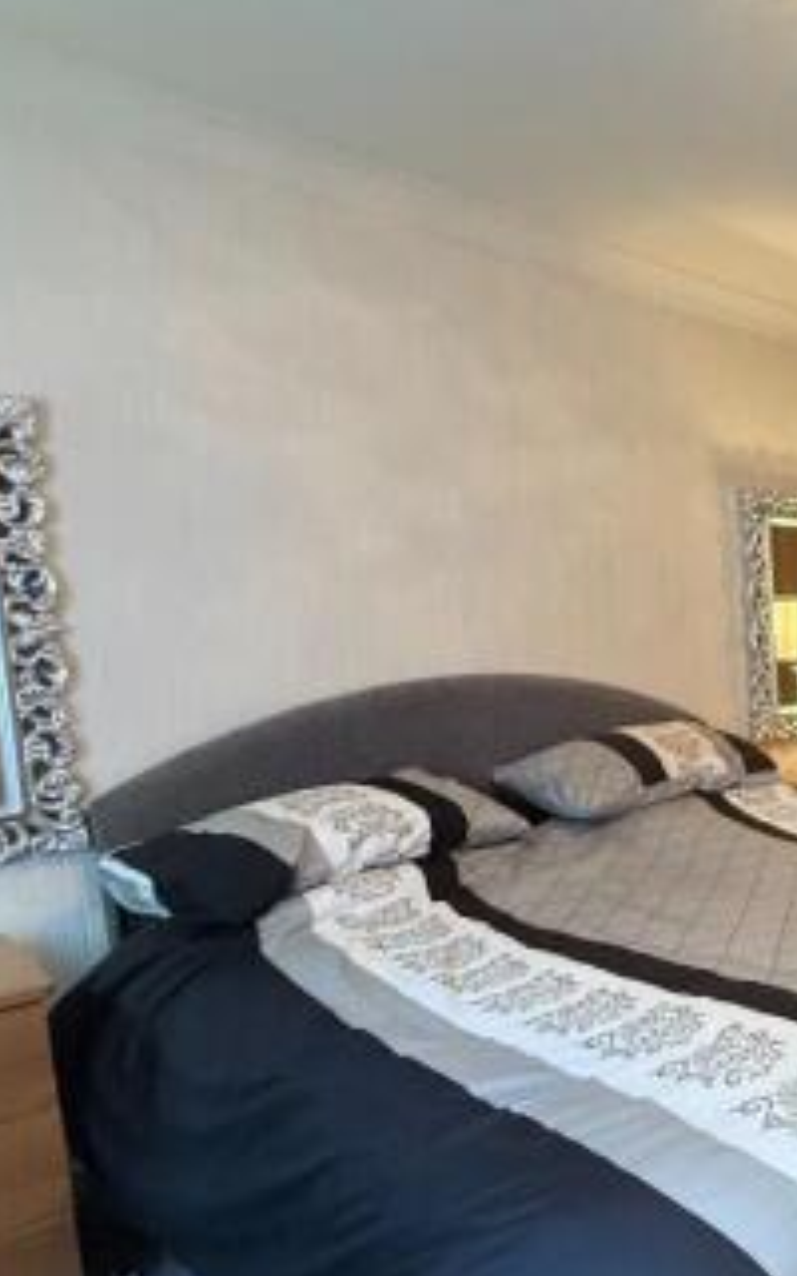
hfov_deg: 35.0
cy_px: 720
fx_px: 938
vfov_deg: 68.1
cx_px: 986
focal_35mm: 27
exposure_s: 1/50
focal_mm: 2.22
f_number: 2.2
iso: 400
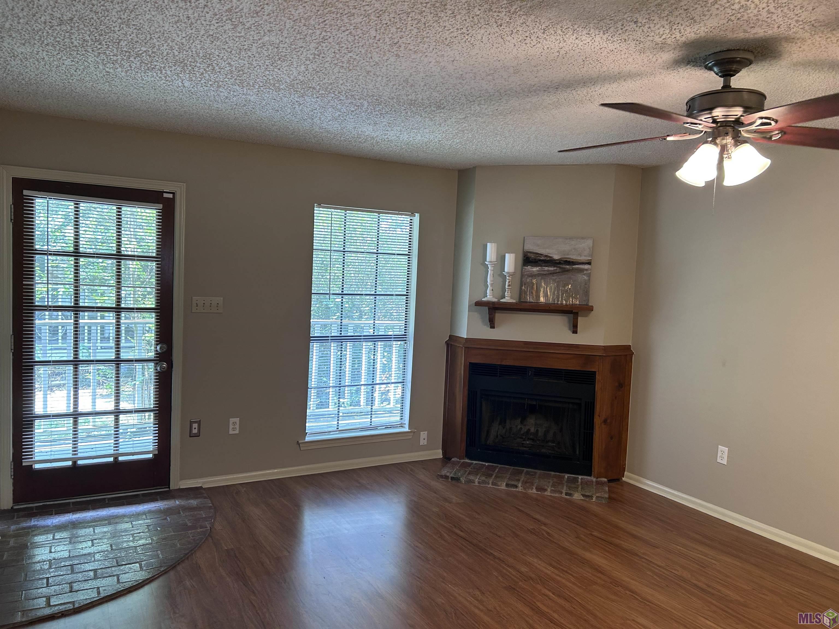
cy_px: 314
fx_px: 630
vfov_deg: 53.1
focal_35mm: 26
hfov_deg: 67.3
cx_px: 420
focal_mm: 5.7
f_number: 1.5
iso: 100
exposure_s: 1/60
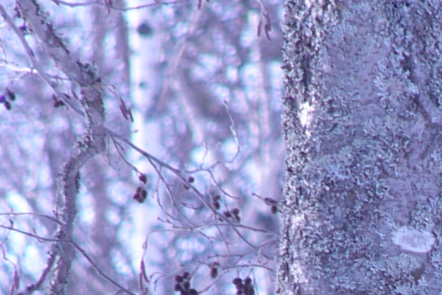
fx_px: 16701
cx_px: 466
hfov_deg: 1.5
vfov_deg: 1.0
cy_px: 371
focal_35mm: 1360
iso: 50
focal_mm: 55.2
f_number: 4
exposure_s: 1/100
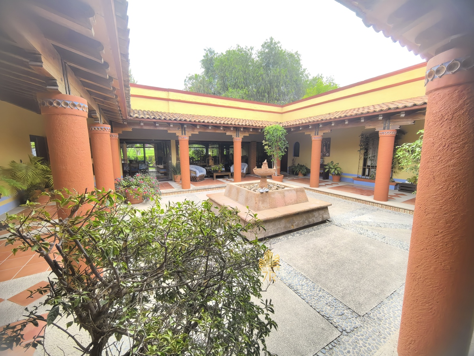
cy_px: 178
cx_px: 237
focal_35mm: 13
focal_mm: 1.95
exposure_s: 1/190
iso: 50
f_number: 2.2
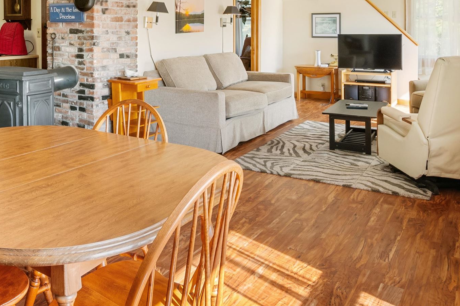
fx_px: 434
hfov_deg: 54.9
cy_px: 26
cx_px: 161
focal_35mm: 34
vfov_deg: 36.3
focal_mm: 10
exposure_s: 1/10
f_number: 8
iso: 64
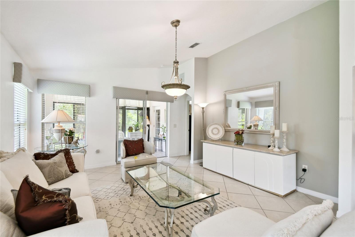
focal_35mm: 15
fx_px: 148
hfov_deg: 100.4
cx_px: 178
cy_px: 118
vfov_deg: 77.3
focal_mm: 10
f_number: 7.1
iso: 100
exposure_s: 1/10
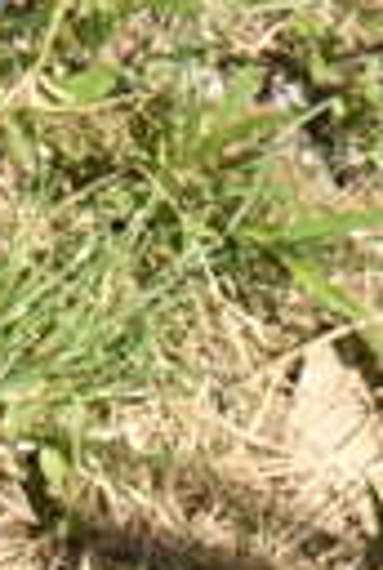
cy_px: -1009
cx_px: -200
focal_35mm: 192
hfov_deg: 7.1
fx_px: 3047
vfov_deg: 9.1
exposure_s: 1/250
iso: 100
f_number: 6.3
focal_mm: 18
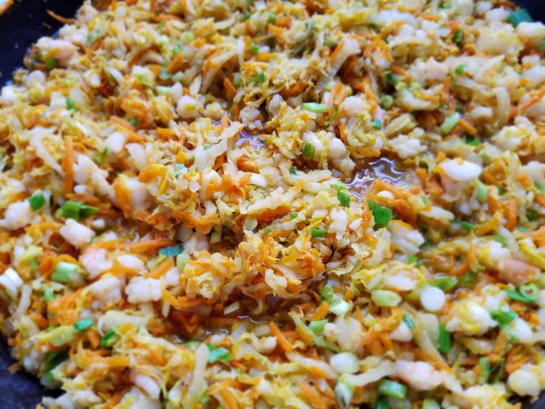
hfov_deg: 67.3
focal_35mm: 26
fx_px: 409
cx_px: 272
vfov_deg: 53.1
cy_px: 204
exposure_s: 1/120
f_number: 1.7
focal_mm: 4.2
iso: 64
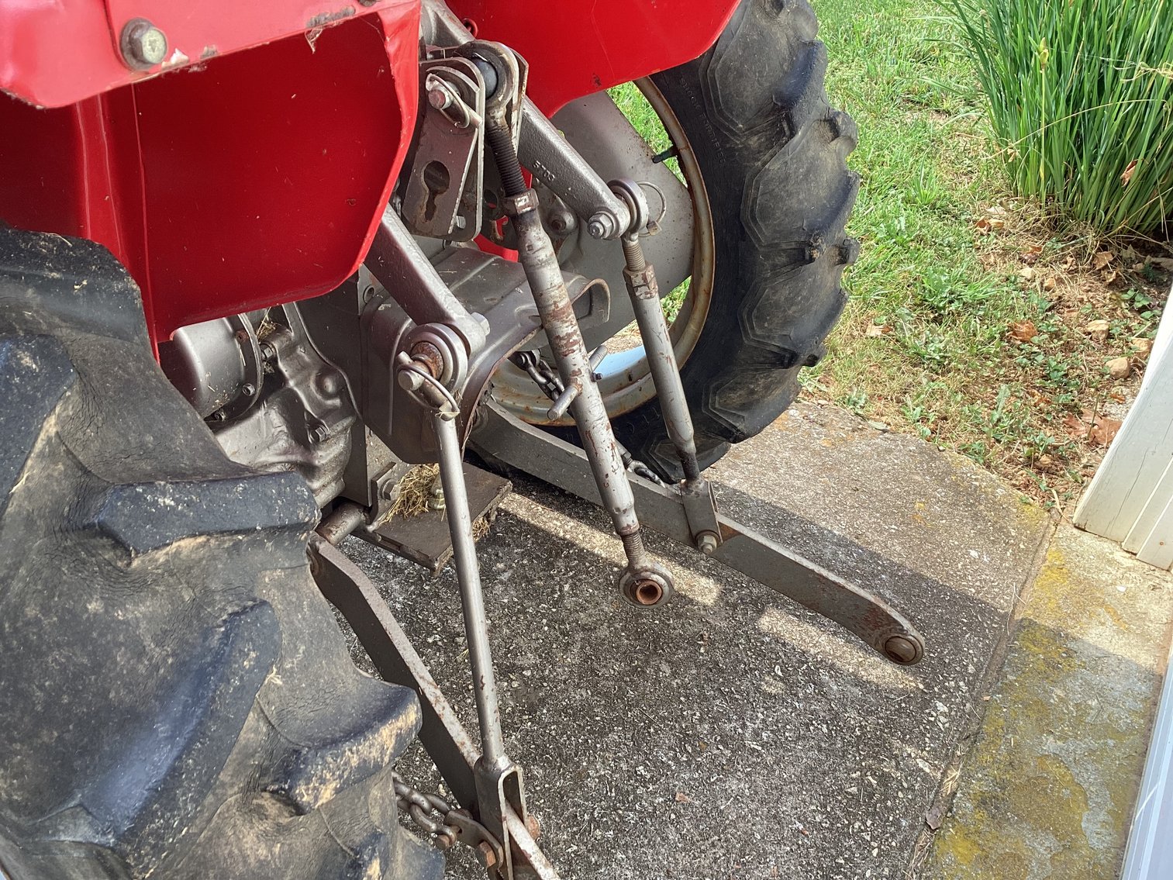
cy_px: 440
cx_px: 586
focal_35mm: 31
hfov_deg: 58.3
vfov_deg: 45.4
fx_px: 1051
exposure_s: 1/179
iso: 25
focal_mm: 3.3
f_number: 2.4
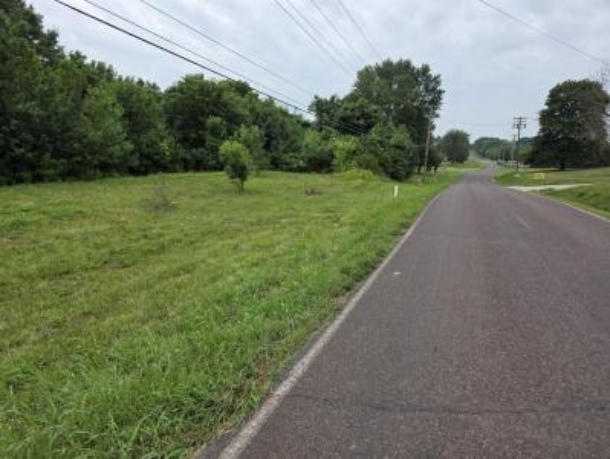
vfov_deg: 59.0
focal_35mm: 23
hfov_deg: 73.9
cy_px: 230
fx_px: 406
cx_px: 305
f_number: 1.7
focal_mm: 6.3
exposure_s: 1/2021
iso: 80
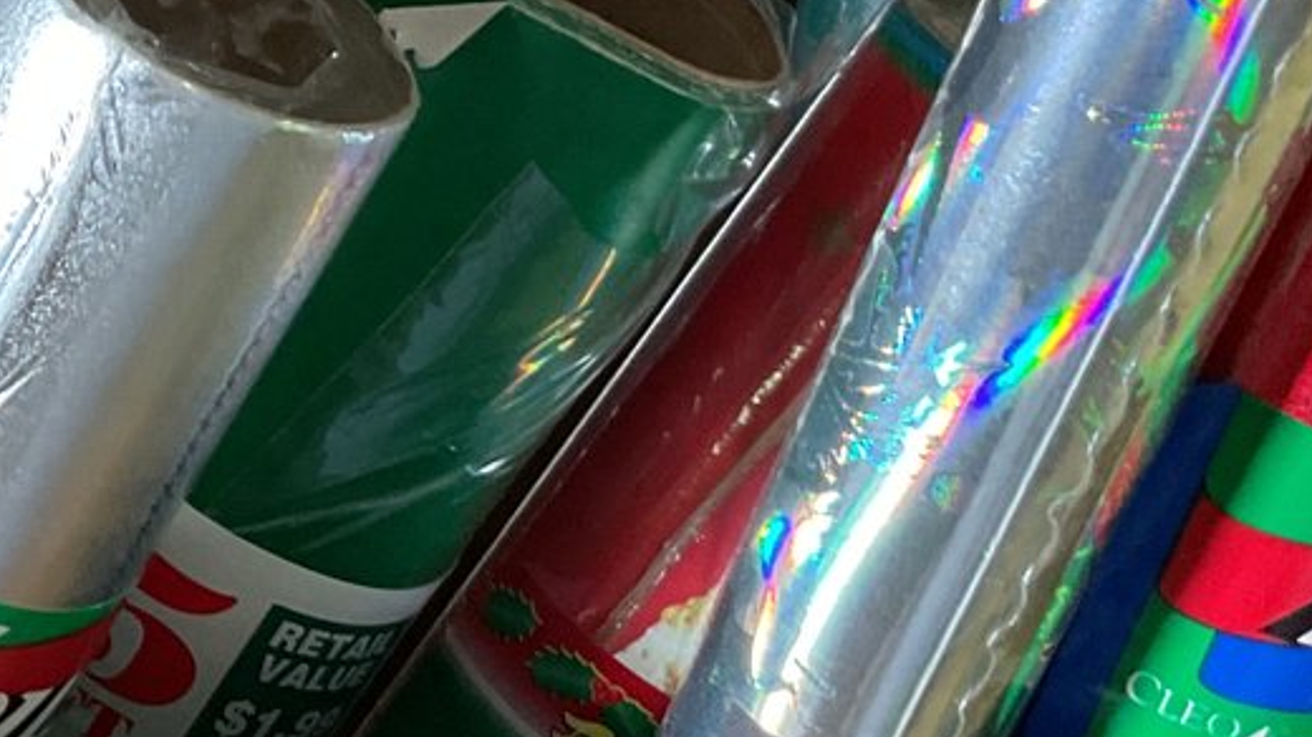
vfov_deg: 13.1
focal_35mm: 92
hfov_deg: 21.8
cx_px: -160
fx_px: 3199
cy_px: 163
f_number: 1.8
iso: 160
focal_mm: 3
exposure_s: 1/60
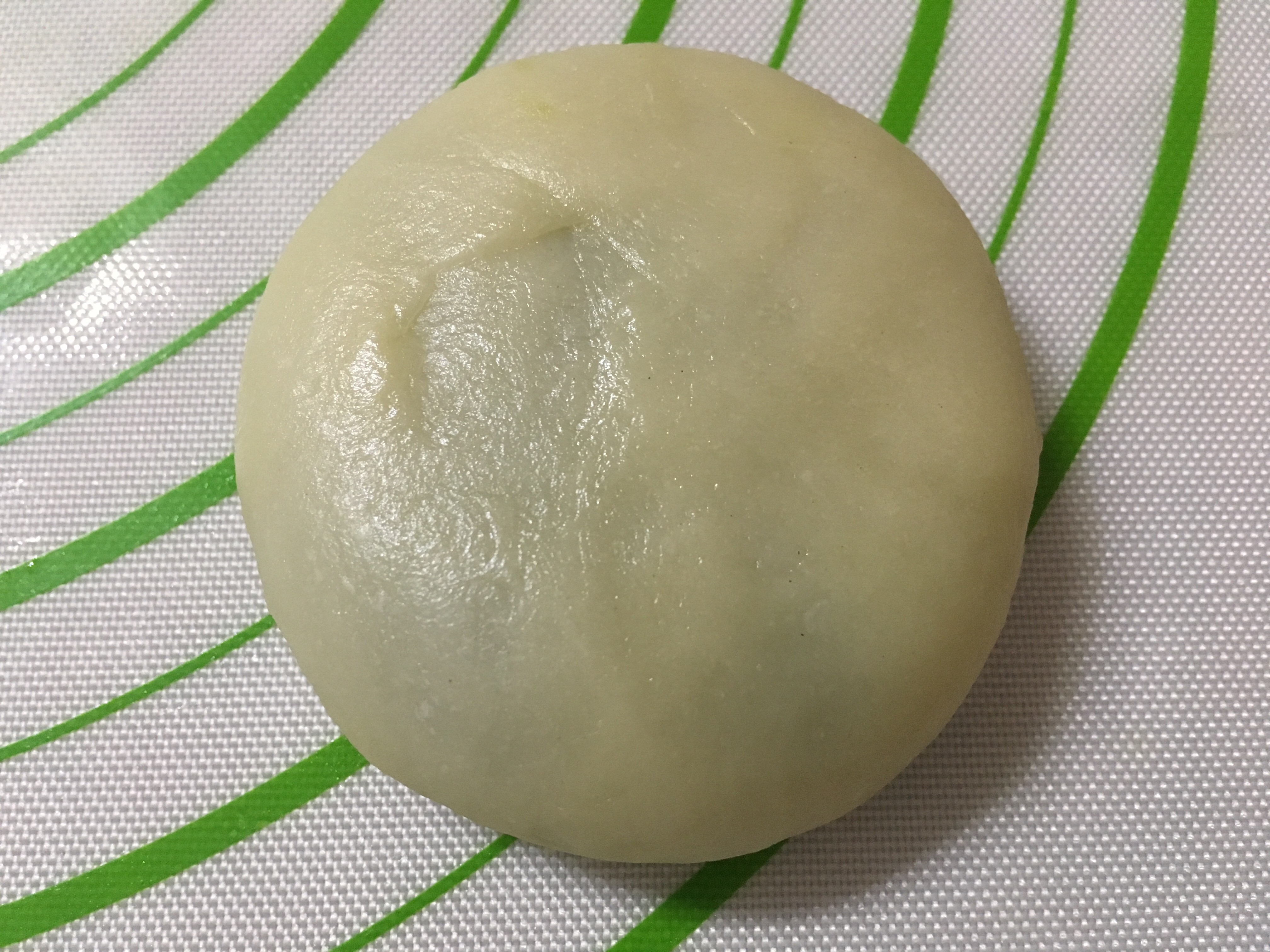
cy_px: 476
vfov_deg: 48.2
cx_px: 635
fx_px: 1064
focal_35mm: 29
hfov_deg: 61.7
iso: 250
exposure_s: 1/33
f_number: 2.2
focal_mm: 4.15
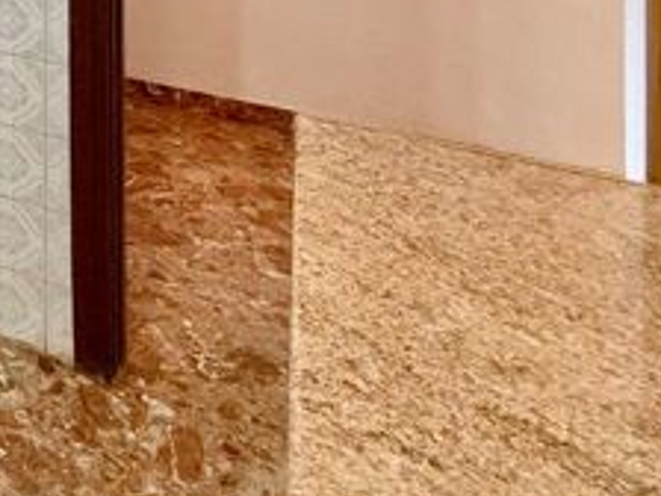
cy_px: -239
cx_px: -361
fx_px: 840
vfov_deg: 25.3
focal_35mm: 44
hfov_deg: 27.3
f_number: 2.2
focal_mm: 2.22
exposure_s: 1/50
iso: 250
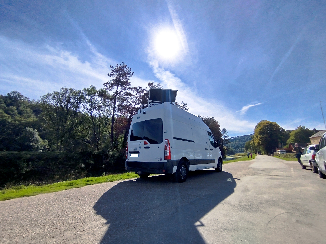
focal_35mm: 15
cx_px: 163
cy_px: 122
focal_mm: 1.65
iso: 50
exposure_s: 1/3504
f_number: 2.2
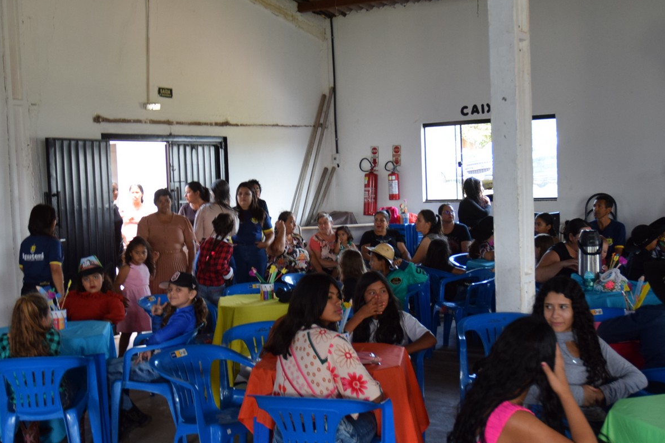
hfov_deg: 39.6
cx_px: 317
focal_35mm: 50
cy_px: 239
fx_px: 923
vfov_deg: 27.0
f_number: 4
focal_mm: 22
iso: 500
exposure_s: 1/60
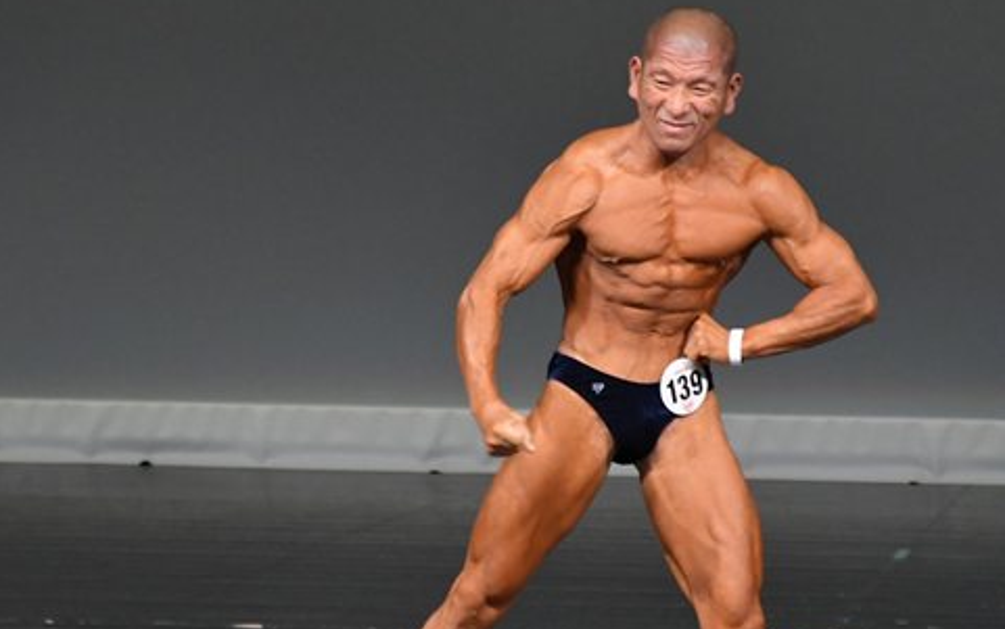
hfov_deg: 3.4
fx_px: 16850
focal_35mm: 615
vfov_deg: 2.1
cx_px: 601
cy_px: 445
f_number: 5.6
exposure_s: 1/400
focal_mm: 250
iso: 4000
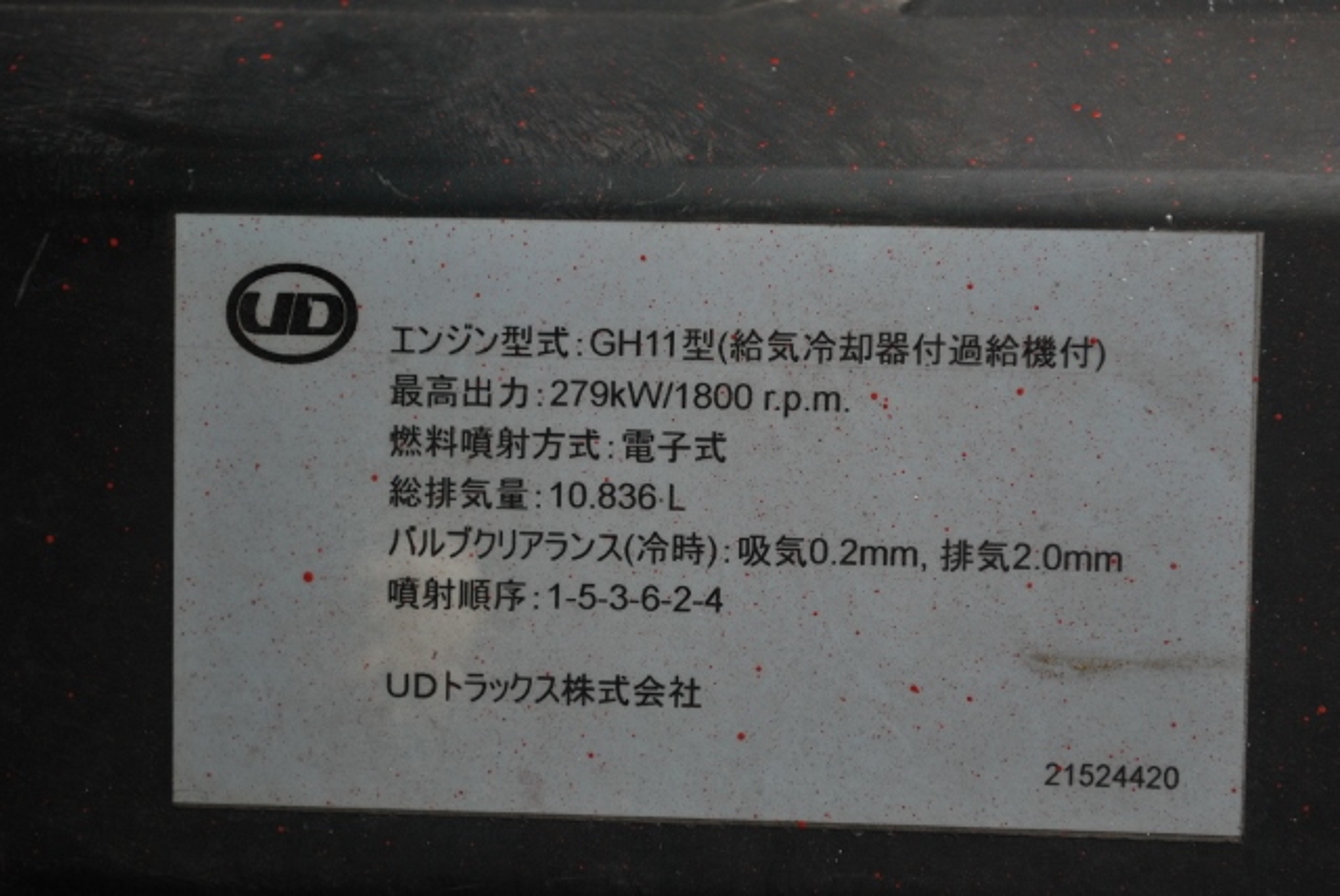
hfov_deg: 24.6
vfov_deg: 16.6
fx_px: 3074
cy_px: 448
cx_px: 670
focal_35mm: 82
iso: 320
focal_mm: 55
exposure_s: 1/125
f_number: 5.6
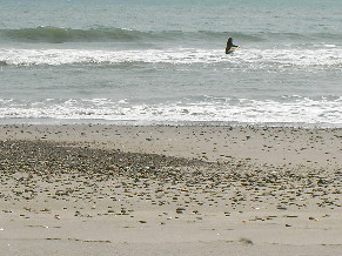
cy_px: 70
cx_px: 185
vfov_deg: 9.6
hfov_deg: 12.8
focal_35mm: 154
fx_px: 1521
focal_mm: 11.6
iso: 50
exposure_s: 1/467
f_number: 5.9
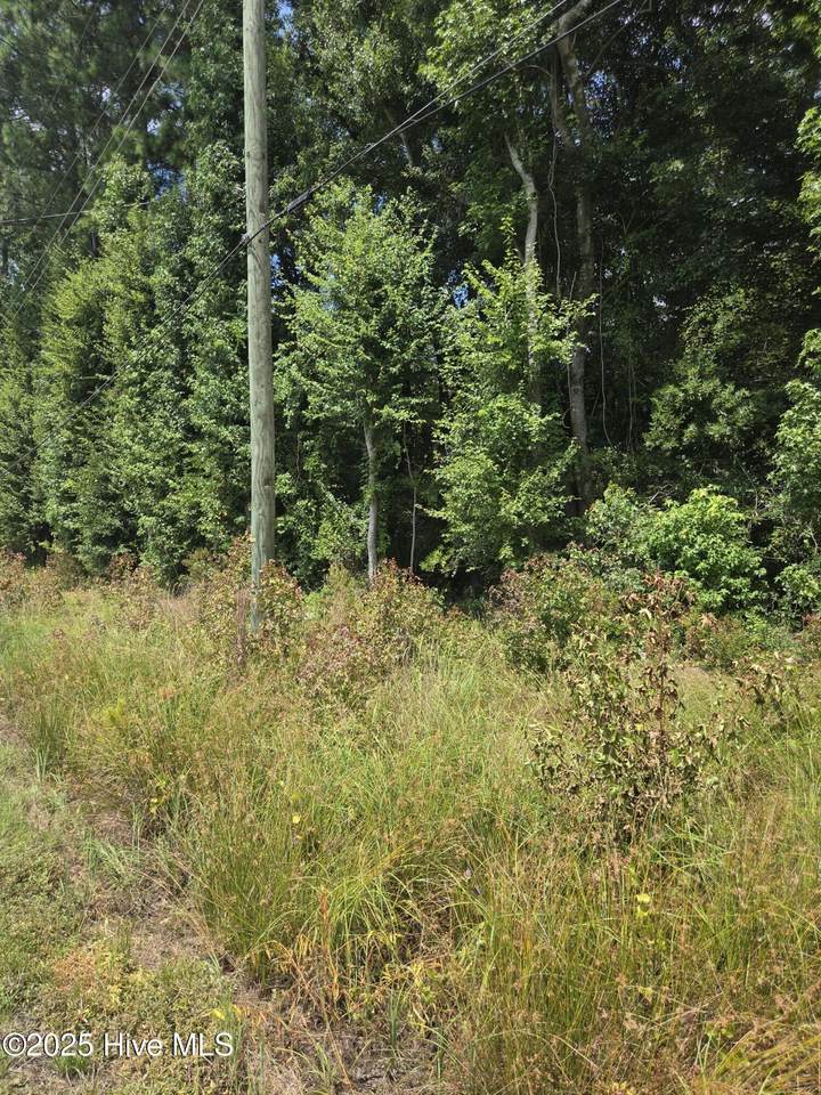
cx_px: 410
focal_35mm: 23
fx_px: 727
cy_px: 548
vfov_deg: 73.9
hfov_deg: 58.9
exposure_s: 1/2558
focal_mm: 5.4
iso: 80
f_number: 1.8
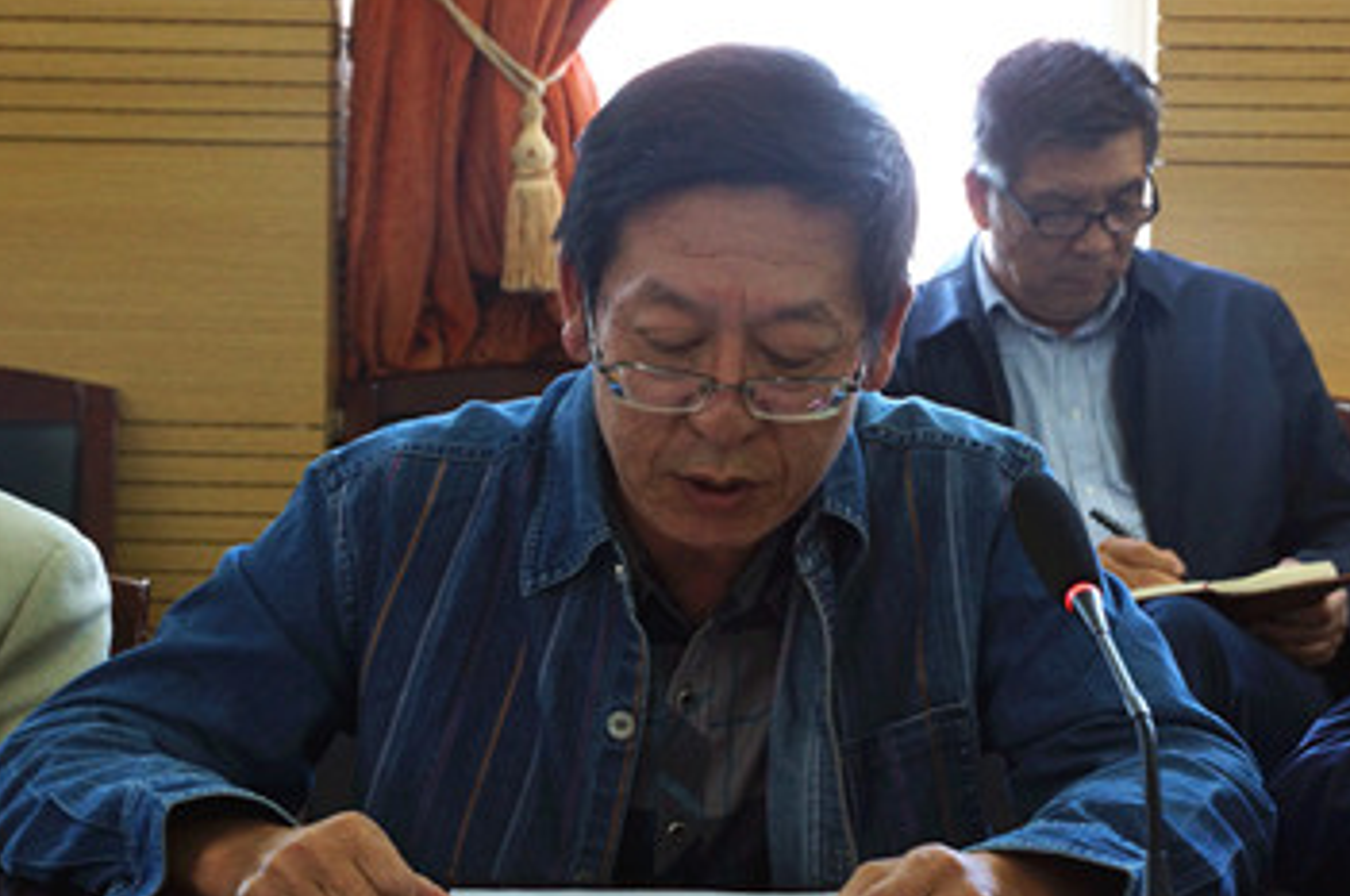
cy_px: 483
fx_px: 4868
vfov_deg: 10.5
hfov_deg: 15.8
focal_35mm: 130
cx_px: 690
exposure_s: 1/13
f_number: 9
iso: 800
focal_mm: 70
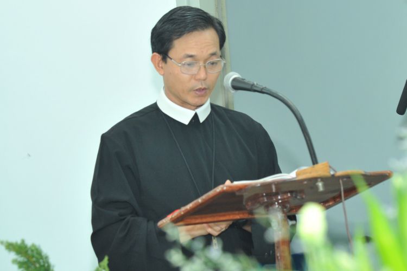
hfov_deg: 23.9
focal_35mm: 85
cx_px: 204
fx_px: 961
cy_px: 136
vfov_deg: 16.1
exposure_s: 1/60
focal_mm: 85
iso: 1600
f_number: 4.5
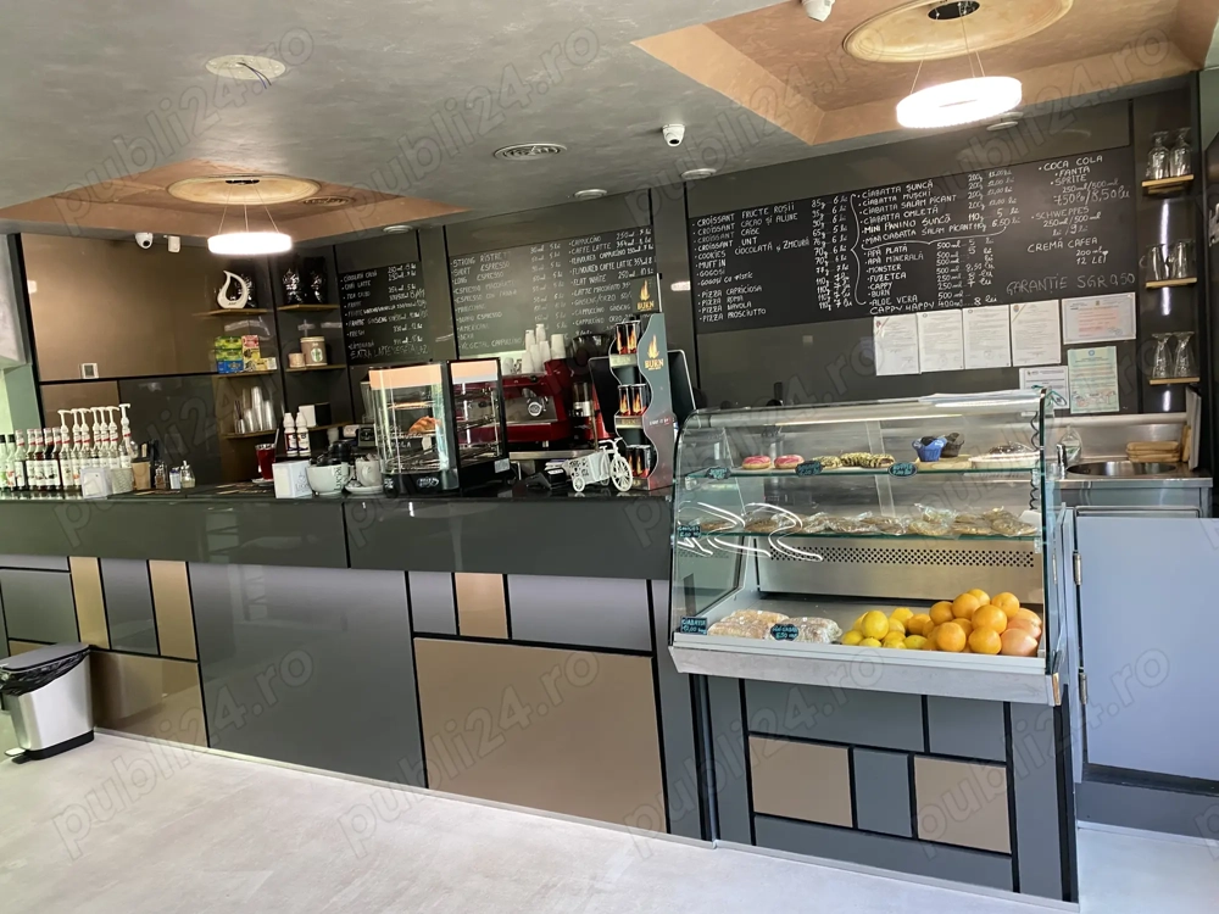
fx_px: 916
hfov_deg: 67.3
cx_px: 610
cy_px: 457
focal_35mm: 26
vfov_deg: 53.1
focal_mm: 4.25
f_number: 1.8
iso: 100
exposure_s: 1/50
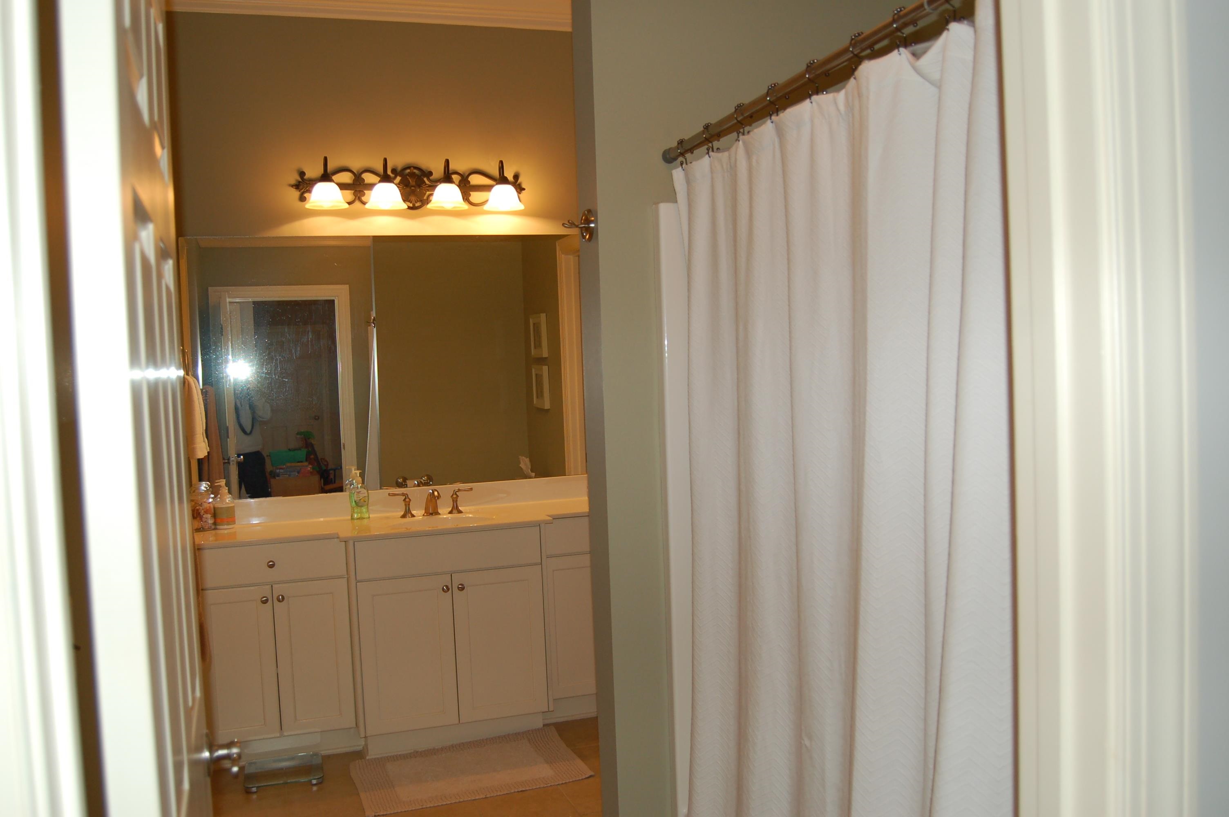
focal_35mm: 30
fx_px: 1023
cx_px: 614
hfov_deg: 62.0
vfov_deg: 43.5
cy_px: 408
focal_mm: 20
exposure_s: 1/60
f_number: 3.8
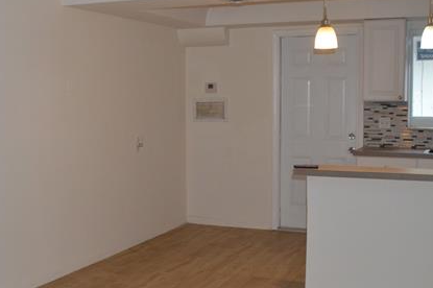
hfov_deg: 37.7
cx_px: 139
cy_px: 132
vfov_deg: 25.9
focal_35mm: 52
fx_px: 625
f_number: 4
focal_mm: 18
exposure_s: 1/80
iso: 400
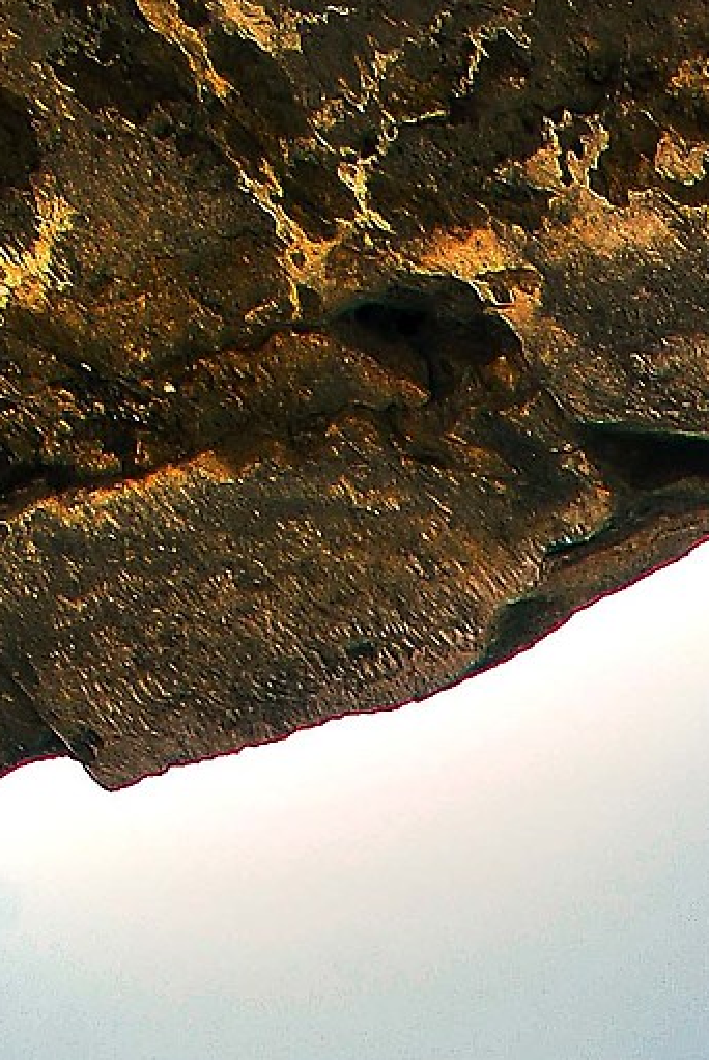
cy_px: 2456
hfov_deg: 9.1
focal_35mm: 141
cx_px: 1488
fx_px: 4154
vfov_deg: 12.0
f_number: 11
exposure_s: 1/50
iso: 125
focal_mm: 20
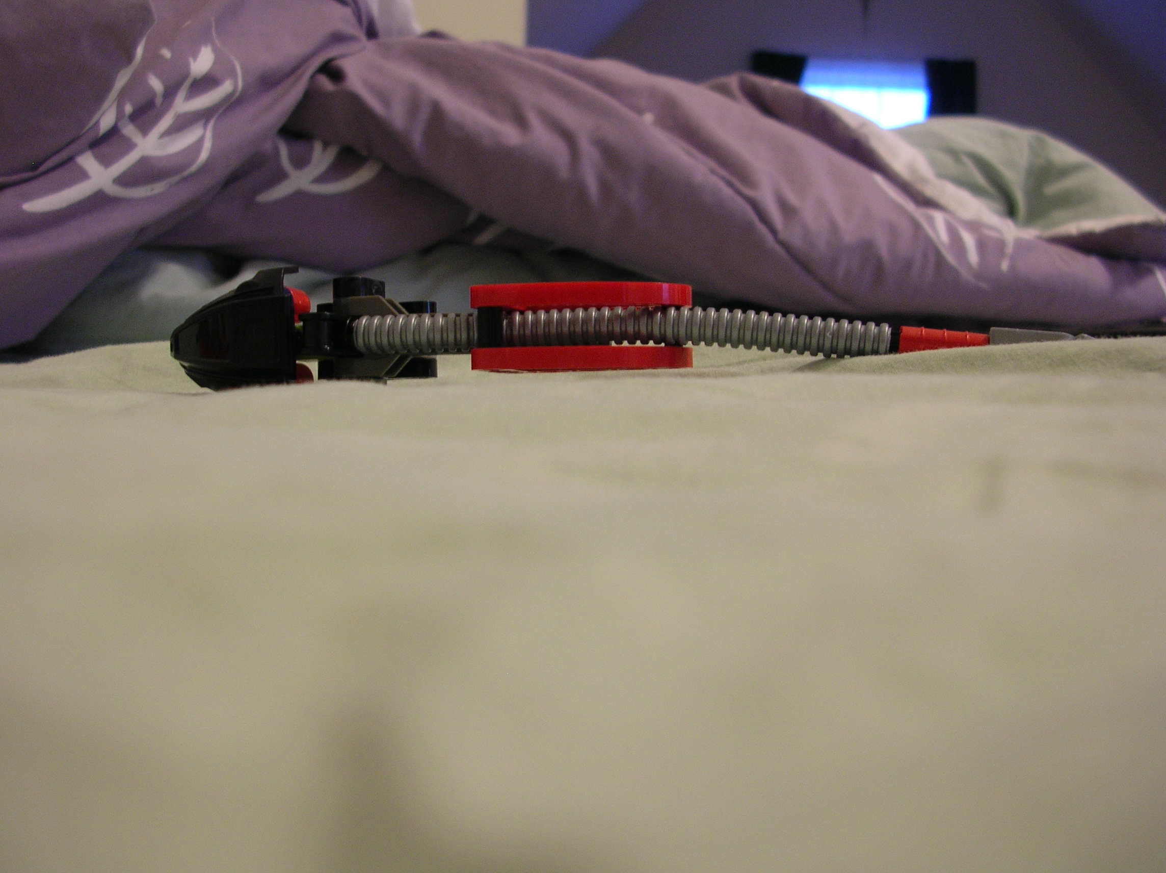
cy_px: 436
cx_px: 583
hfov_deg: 52.7
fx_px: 1178
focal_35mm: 35
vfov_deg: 40.6
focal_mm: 5.8
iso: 68
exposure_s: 1/5.8
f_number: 2.8
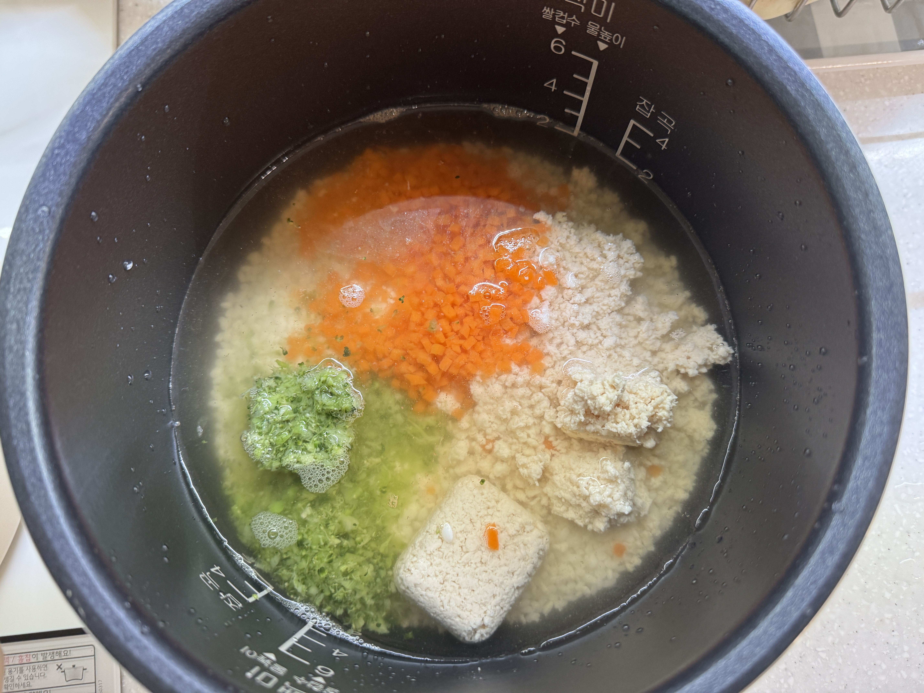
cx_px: 462
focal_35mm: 24
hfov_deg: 71.6
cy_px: 346
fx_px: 641
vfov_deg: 56.8
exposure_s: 1/60
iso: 200
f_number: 1.78
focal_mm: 6.76
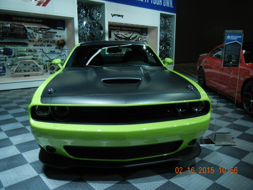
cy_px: 95
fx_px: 219
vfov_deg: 46.8
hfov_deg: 60.0
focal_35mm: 30
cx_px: 126
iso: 160
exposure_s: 1/115
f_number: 3.5
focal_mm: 5.4
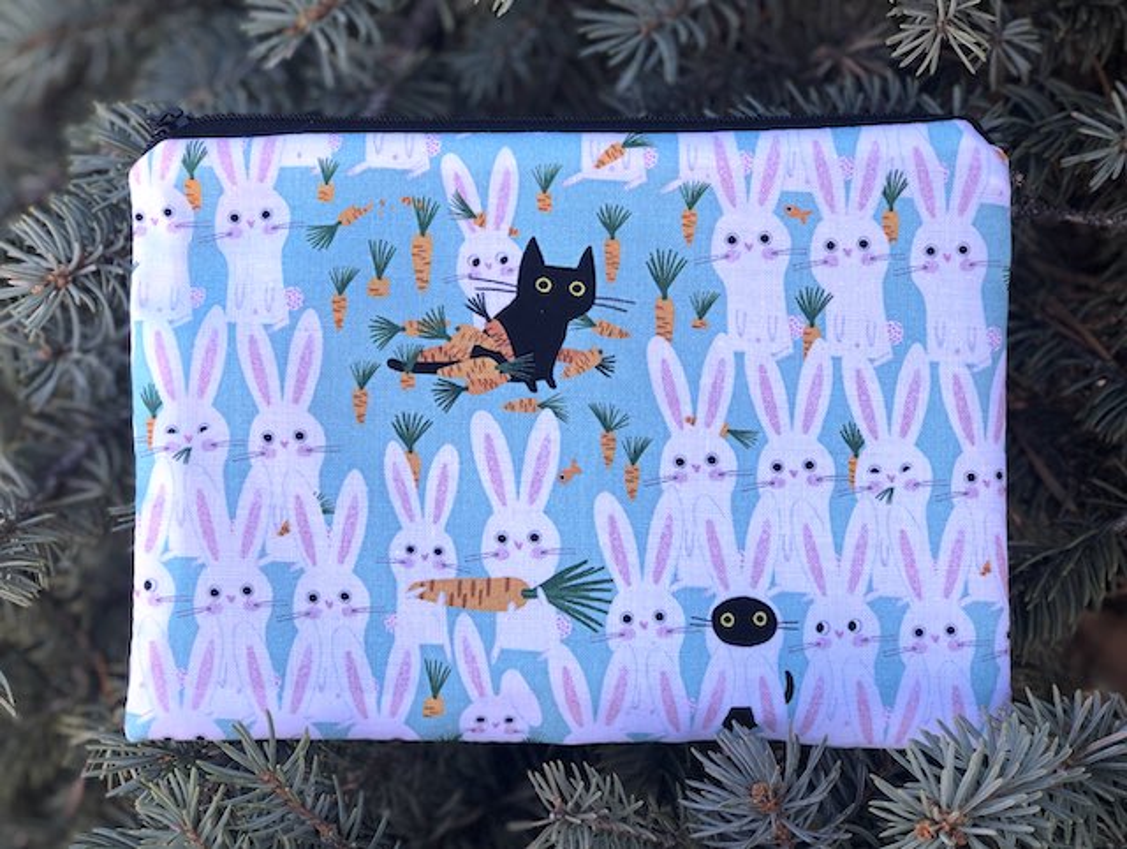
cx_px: 564
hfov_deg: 33.7
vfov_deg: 25.7
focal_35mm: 57
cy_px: 424
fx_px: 1859
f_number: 2.8
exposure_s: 1/120
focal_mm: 6.6
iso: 40
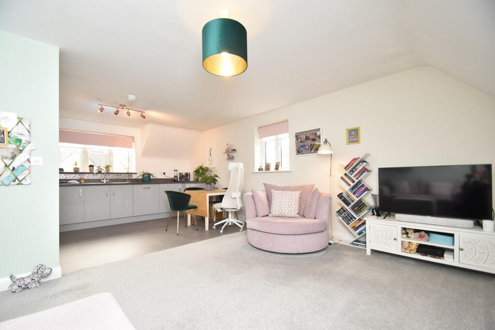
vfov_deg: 77.3
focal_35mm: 15
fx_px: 206
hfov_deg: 100.4
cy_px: 165
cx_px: 248
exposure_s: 1/125
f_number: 4
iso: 800
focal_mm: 10
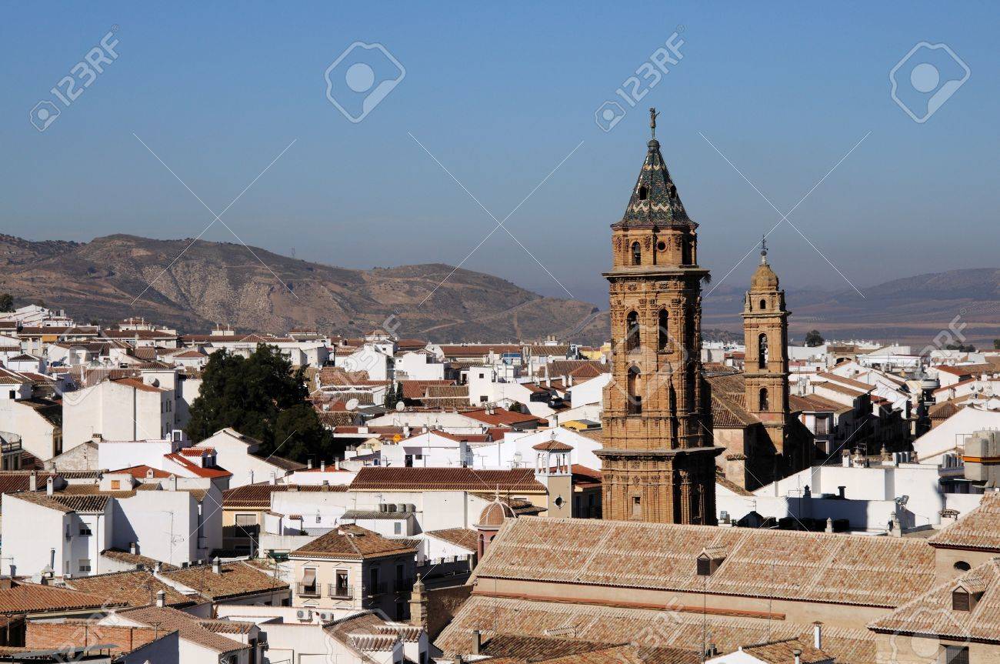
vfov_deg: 13.0
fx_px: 2913
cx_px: 500
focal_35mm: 105
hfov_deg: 19.5
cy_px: 332
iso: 200
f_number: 13
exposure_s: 1/1000
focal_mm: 70
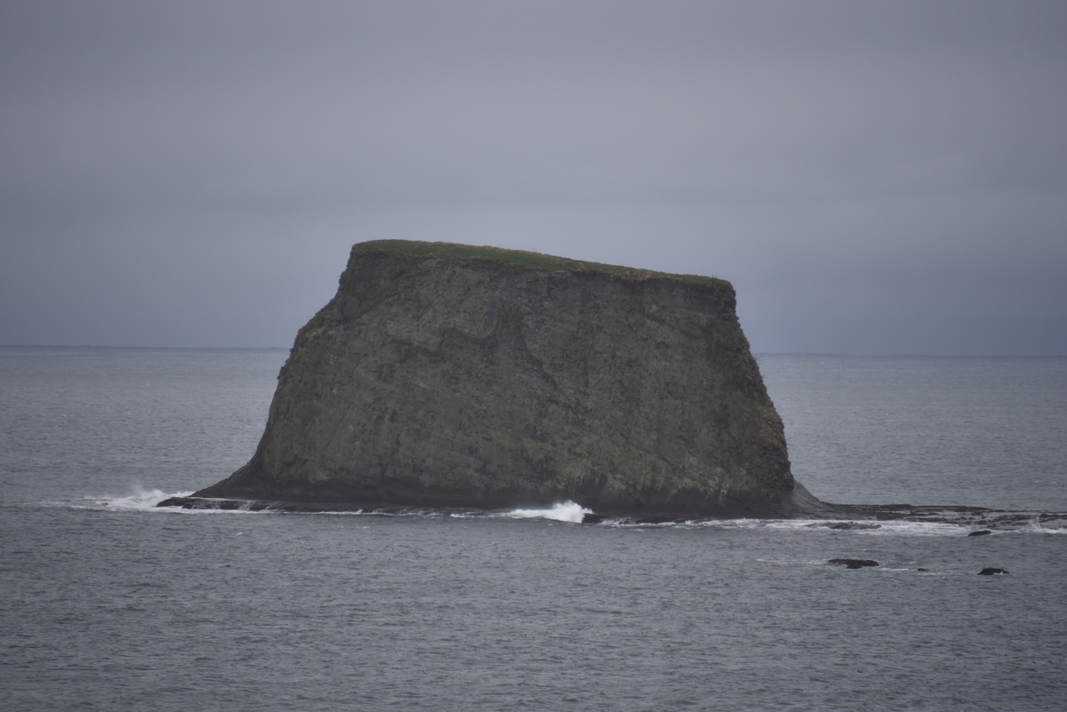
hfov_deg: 6.6
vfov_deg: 4.4
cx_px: 528
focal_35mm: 313
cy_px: 358
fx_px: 9280
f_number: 5.6
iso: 280
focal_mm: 300
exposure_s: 1/640
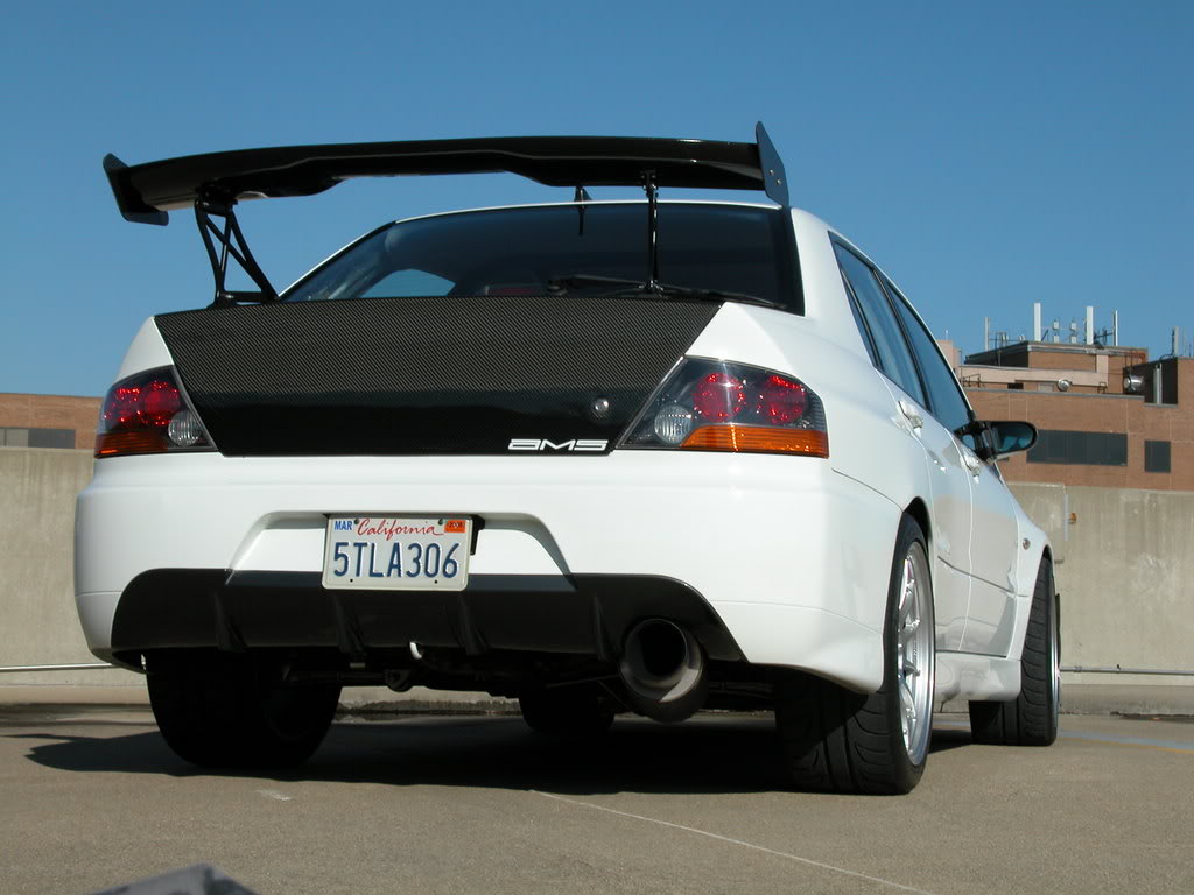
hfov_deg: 27.8
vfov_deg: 21.0
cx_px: 597
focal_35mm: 70
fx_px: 2414
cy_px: 448
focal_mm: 17.8
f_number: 7.4
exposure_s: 1/508
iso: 100
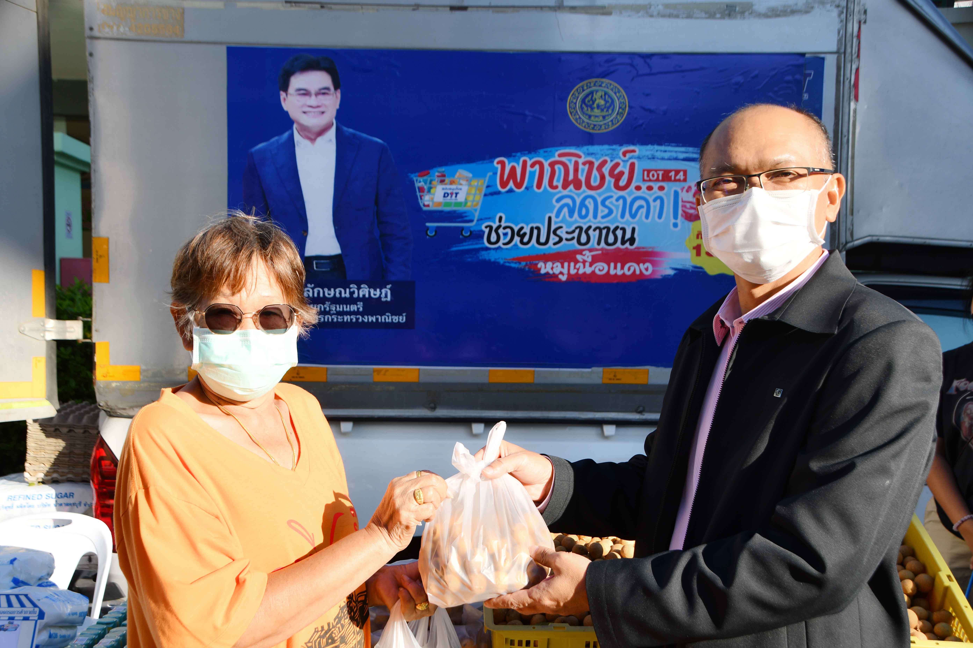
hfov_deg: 49.6
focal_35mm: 39
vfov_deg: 34.2
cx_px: 486
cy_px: 324
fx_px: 1054
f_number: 7.1
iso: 100
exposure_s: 1/200
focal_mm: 26
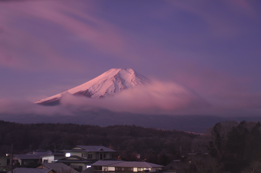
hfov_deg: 36.9
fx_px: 391
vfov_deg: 25.0
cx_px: 130
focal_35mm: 54
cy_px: 86
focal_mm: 36
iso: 200
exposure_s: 30
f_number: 3.8
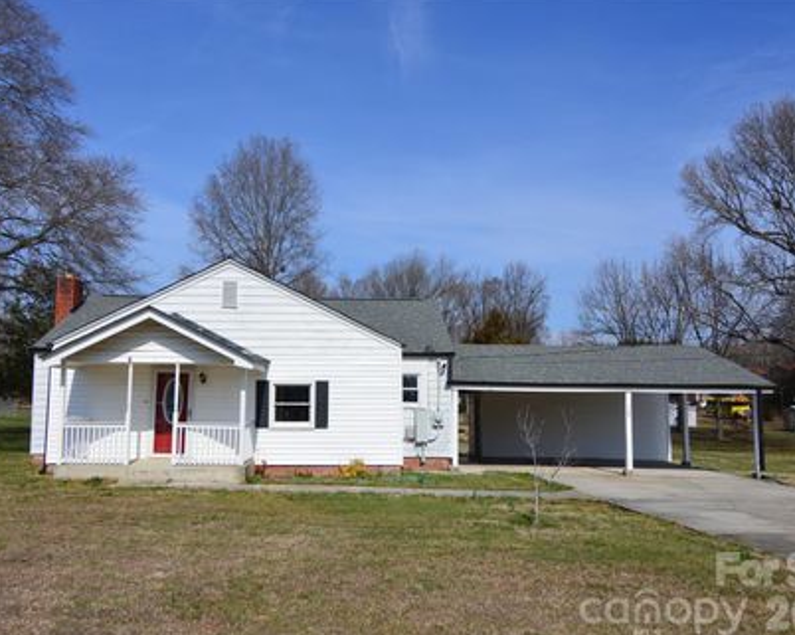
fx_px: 658
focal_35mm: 28
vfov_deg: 51.5
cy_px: 318
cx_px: 376
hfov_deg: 62.2
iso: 200
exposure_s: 1/500
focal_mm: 16
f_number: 11
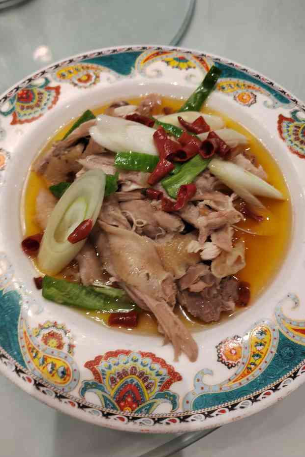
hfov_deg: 53.1
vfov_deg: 73.7
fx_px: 305
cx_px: 148
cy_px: 228
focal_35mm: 24
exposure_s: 1/100
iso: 409
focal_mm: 5.52
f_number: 1.9
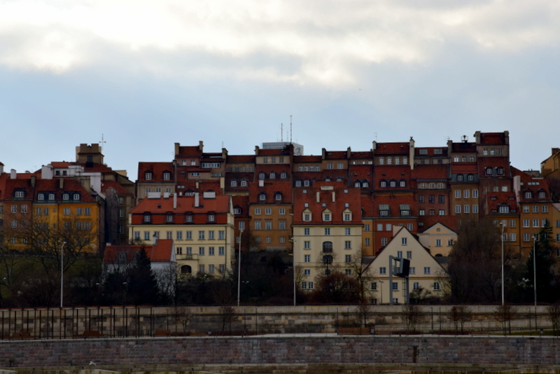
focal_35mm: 158
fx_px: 2451
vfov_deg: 8.7
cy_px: 187
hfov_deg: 13.0
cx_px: 280
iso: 400
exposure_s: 1/400
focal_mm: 105
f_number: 11
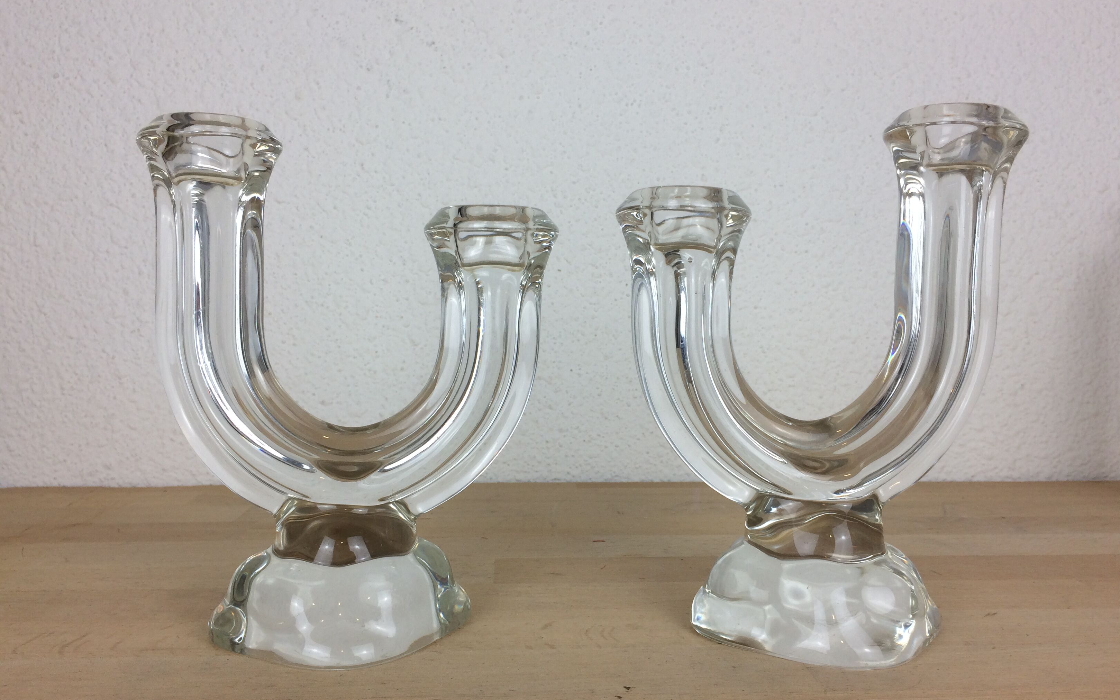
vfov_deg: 40.6
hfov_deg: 61.2
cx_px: 564
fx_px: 946
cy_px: 353
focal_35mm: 31
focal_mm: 4.15
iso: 32
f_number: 2.2
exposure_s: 1/100
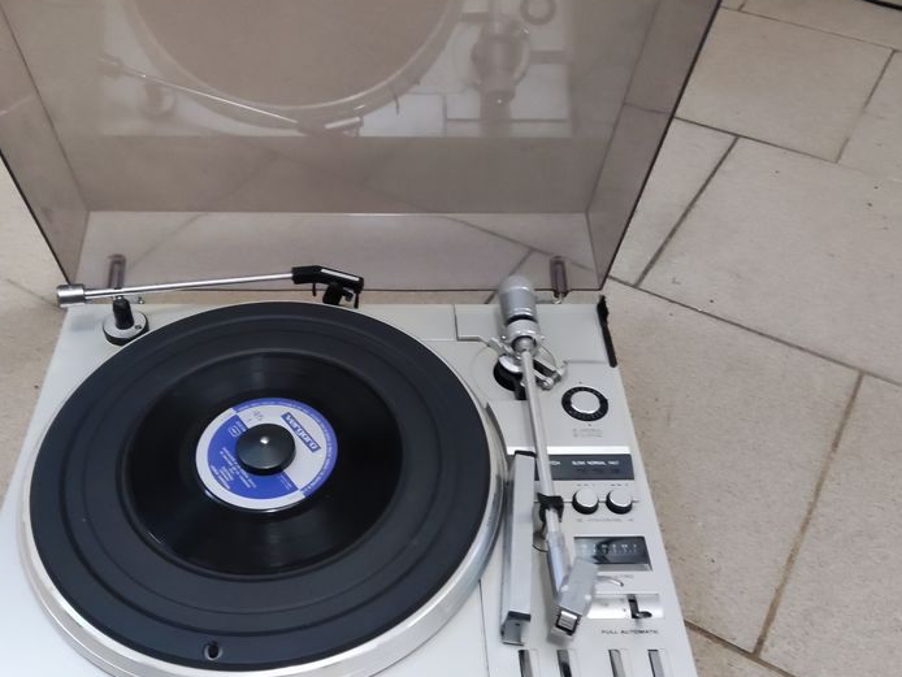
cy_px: 324
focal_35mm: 36
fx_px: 938
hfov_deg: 51.2
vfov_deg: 39.7
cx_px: 390
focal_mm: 4.71
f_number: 1.79
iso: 1862
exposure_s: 1/33
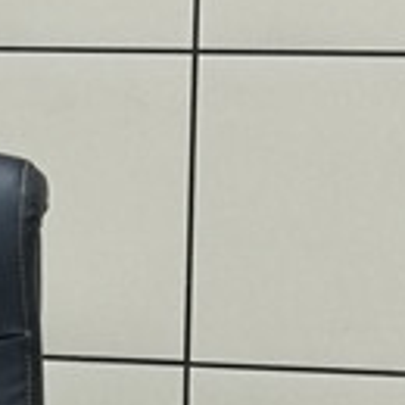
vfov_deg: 8.9
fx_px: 2594
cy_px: 181
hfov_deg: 8.7
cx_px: -217
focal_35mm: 196
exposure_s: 1/50
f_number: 1.6
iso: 160
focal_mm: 3.95
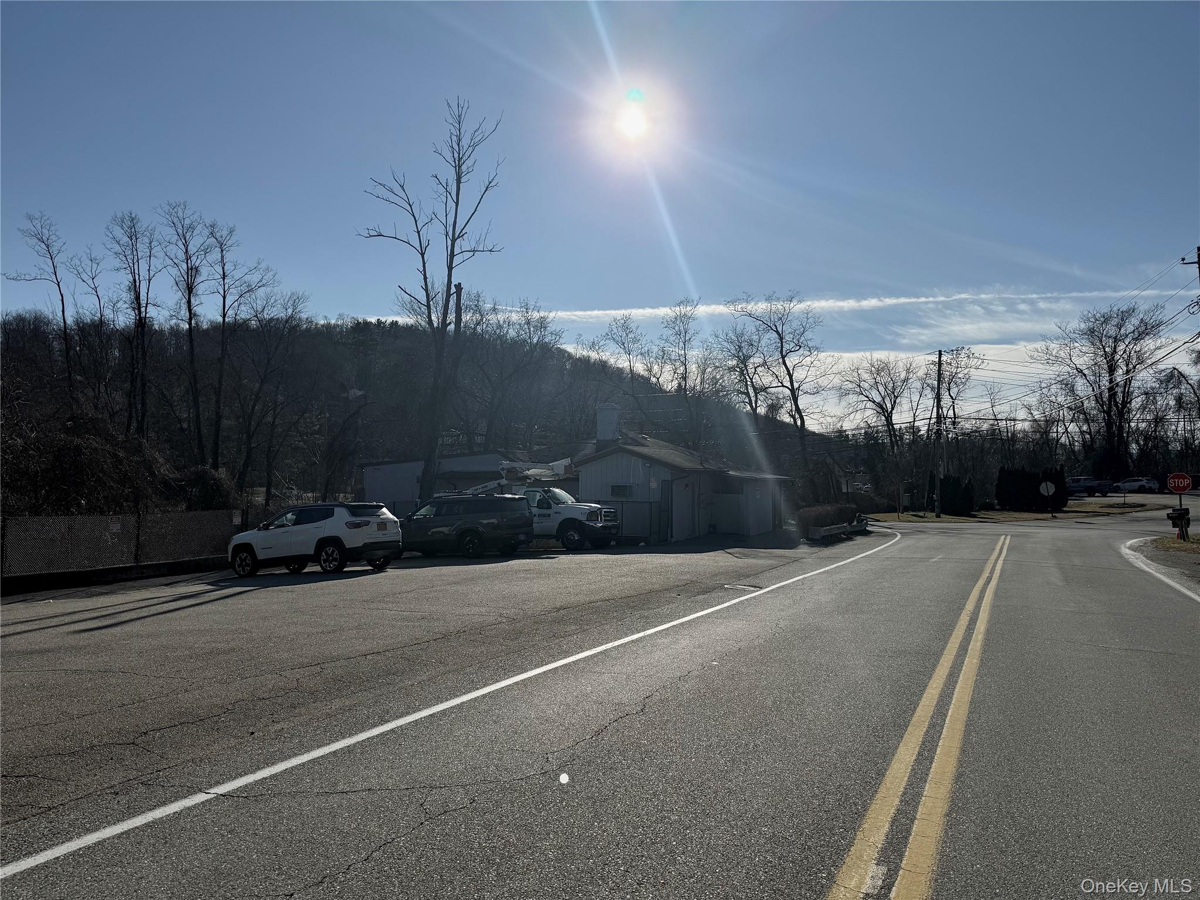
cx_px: 600
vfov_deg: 56.8
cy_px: 450
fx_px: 832
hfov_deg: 71.6
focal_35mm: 24
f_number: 1.78
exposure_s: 1/14286
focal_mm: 6.76
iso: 80
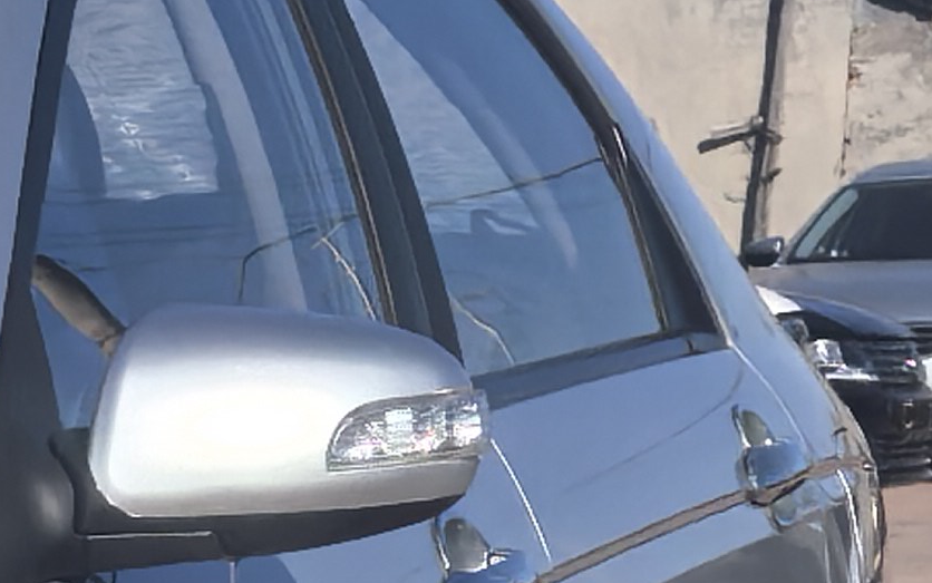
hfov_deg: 8.8
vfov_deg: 5.8
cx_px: -1260
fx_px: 5539
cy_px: 1372
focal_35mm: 218
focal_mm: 5.35
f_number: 1.8
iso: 50
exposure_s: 1/11236
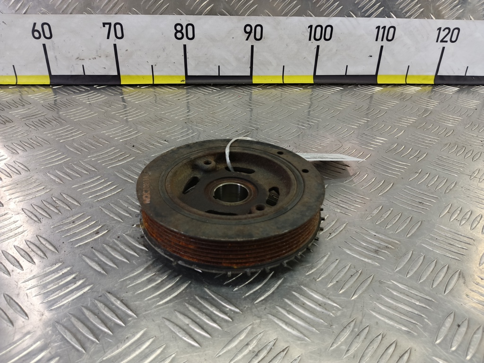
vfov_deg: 51.4
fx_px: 378
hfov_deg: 65.3
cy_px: 182
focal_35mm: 27
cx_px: 242
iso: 115
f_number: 1.6
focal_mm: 4.11
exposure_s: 1/33.3
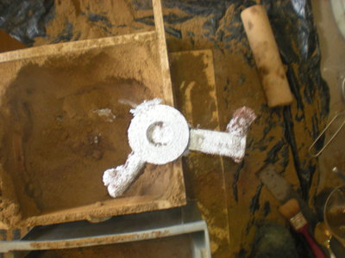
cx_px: 172
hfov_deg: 49.0
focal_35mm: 38
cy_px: 129
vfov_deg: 37.7
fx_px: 379
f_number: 3.1
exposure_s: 1/9.2
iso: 200
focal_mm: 6.3
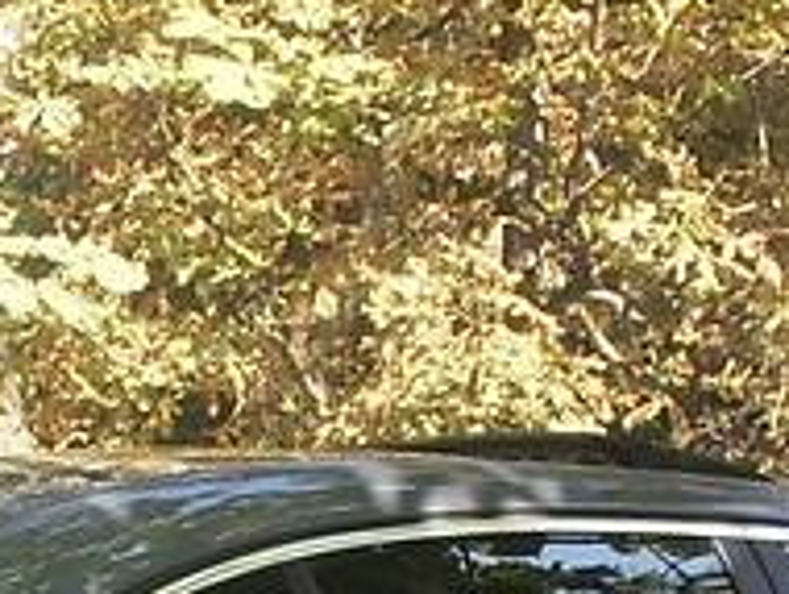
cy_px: 1076
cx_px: 282
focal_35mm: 185
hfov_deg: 10.7
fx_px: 4222
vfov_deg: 7.8
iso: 80
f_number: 4.2
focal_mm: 7.9
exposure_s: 1/100
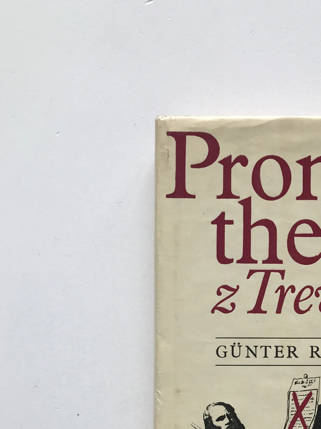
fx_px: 618
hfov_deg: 28.3
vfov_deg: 36.4
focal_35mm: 50
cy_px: 367
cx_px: 268
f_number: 1.8
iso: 20
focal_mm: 3.99
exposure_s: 1/127
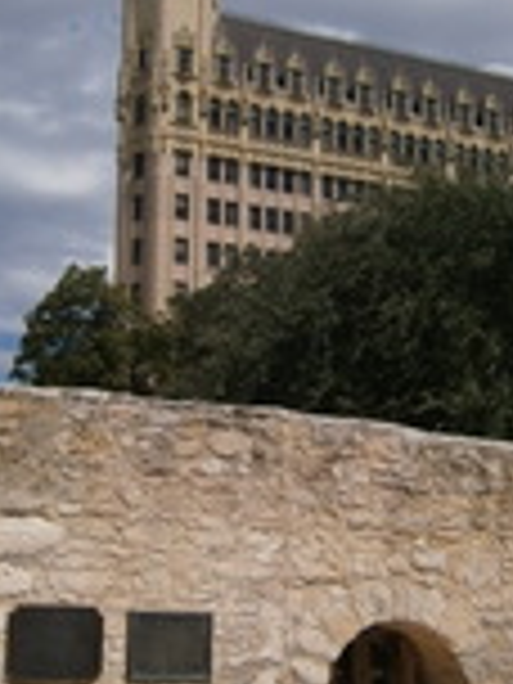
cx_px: 256
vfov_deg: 30.3
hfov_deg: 22.9
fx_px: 1265
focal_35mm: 64
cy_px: 349
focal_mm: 4.7
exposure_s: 1/500
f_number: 8
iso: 80
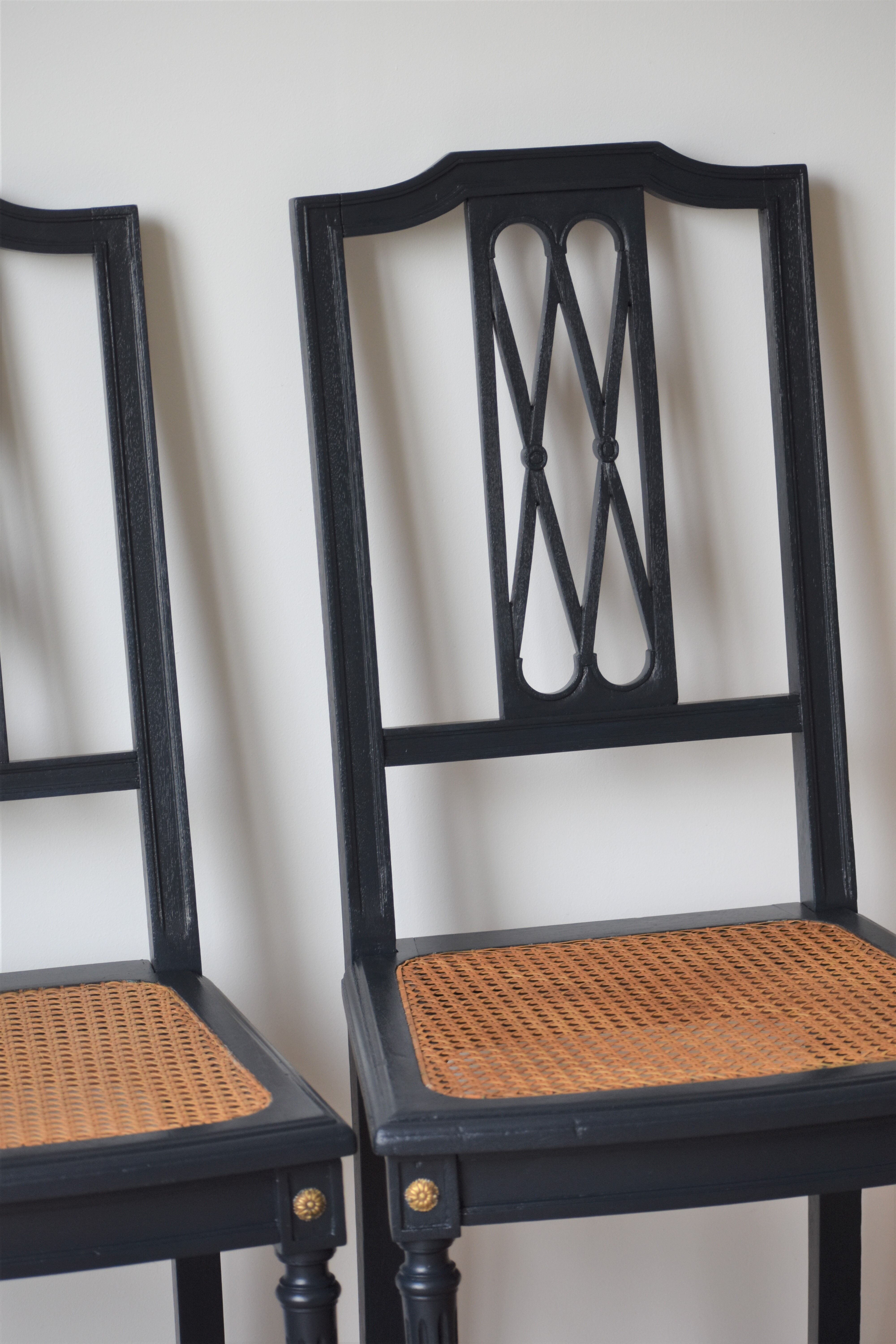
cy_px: 672
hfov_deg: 11.1
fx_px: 4592
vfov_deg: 16.7
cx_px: 448
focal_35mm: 123
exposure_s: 1/125
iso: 400
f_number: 4.8
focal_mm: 82
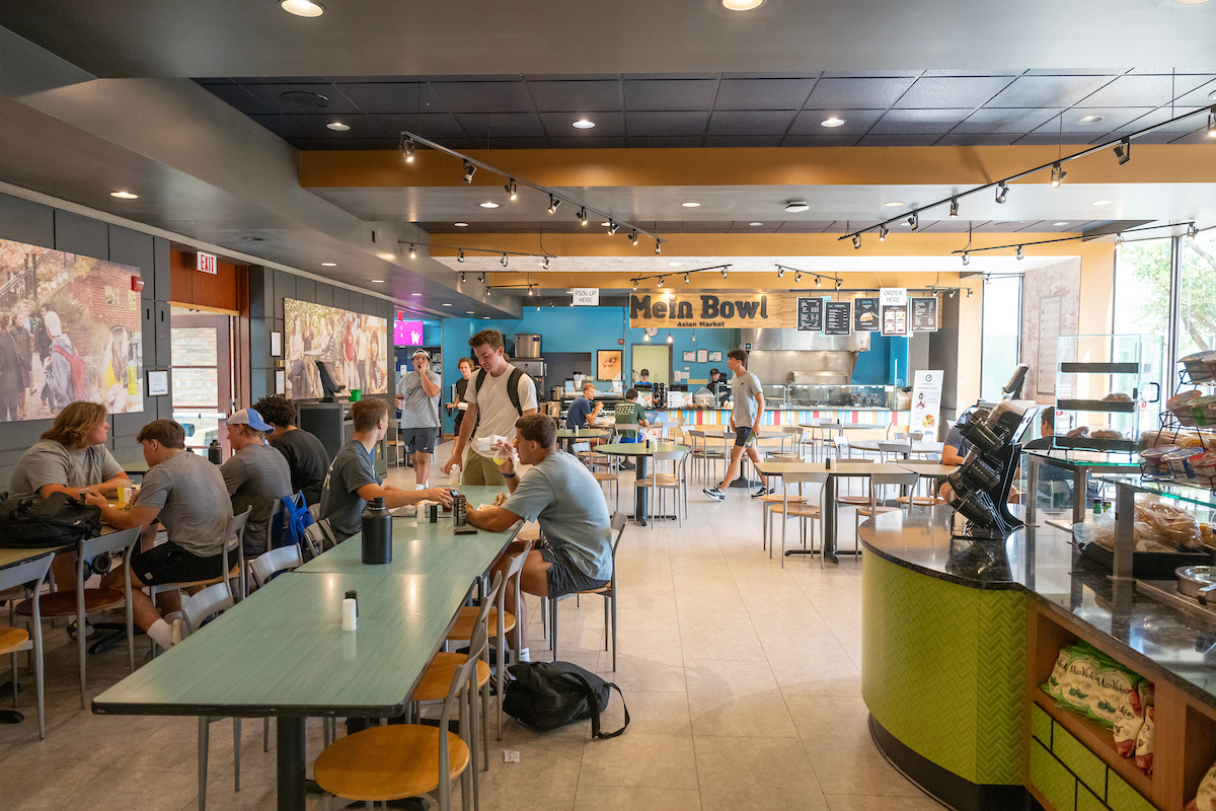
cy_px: 406
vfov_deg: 53.1
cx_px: 608
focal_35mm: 24
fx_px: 811
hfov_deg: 73.7
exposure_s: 1/200
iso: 3200
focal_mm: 24
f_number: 4
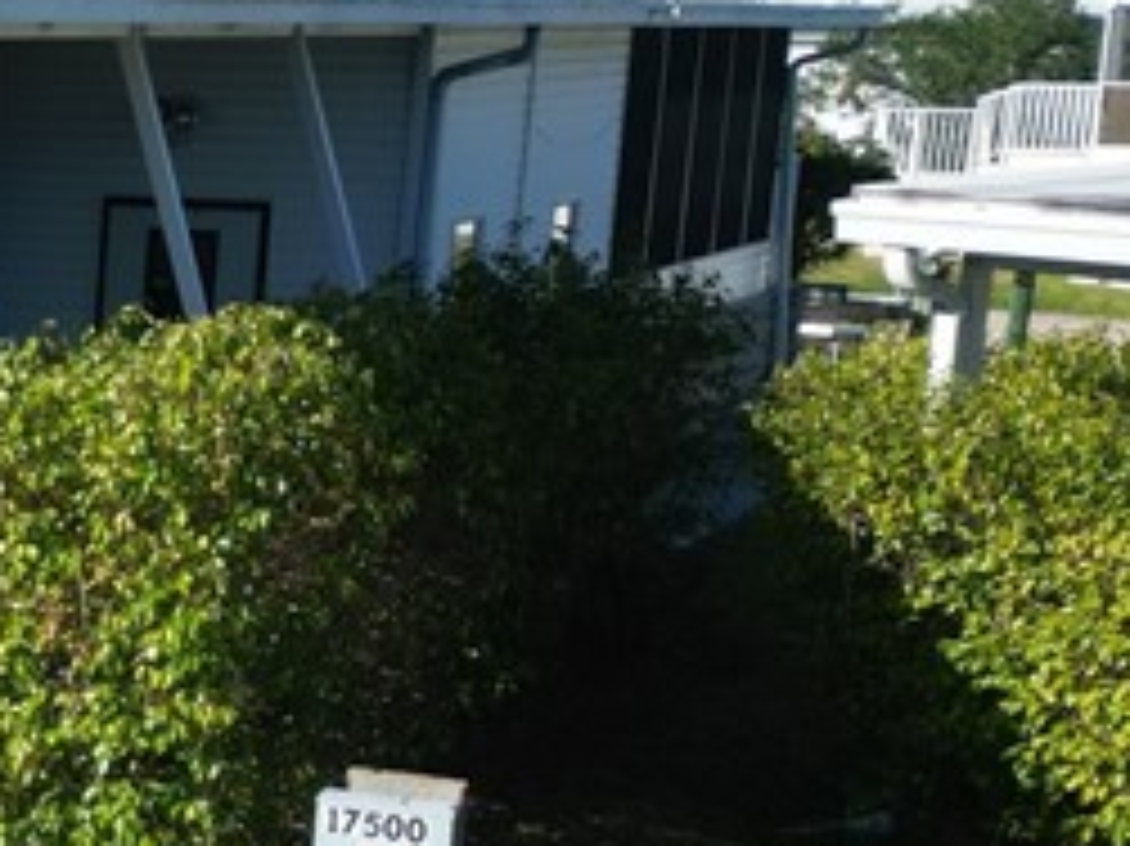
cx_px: -1026
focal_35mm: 98
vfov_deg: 15.0
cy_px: 626
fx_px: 3198
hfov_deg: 16.2
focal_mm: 6.72
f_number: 1.7
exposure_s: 1/3200
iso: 130
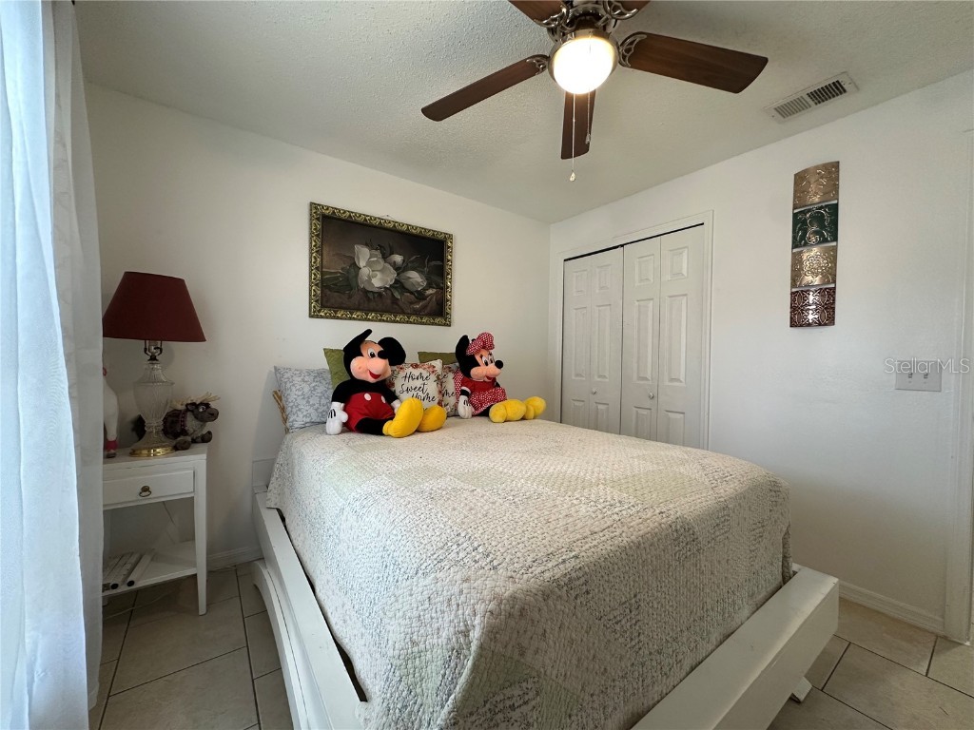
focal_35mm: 14
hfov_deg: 102.1
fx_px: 394
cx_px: 487
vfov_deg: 85.7
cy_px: 365
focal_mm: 2.22
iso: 200
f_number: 2.2
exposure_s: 1/60
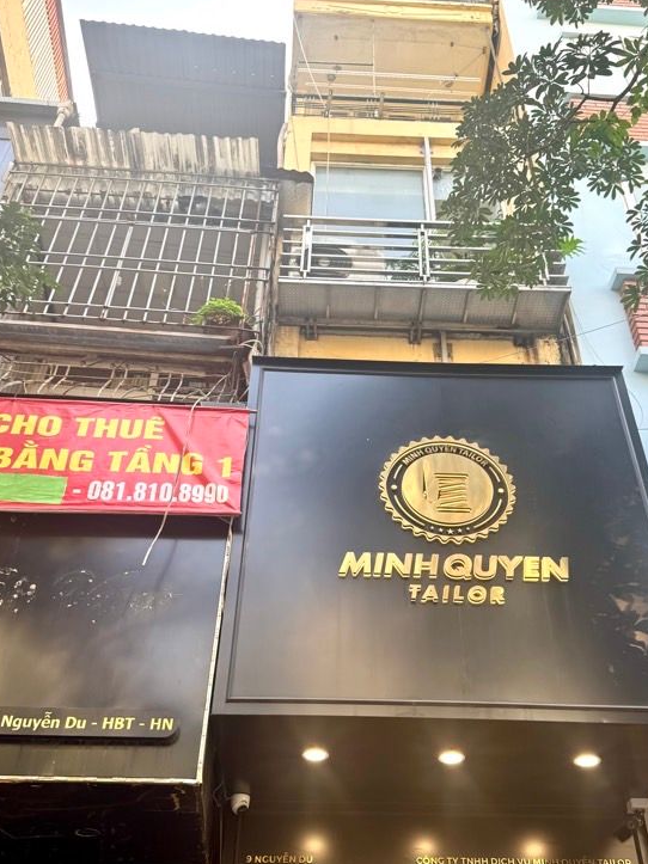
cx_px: 355
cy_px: 486
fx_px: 849
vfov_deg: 53.8
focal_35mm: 34
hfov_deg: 41.7
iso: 80
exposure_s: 1/312
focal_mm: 6.76
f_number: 1.78
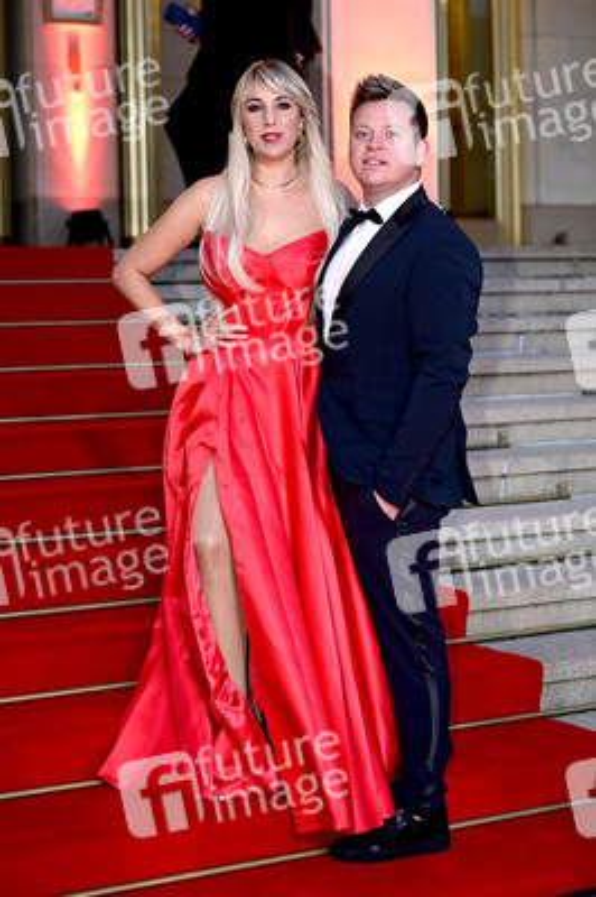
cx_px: 298
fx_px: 1443
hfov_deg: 23.3
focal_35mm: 58
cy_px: 448
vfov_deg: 34.5
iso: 2000
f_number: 2.8
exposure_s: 1/160
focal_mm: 58
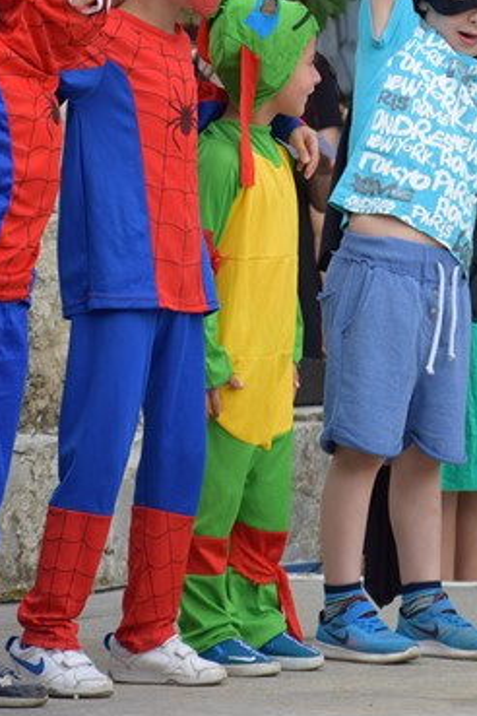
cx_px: 336
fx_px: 5423
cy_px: 175
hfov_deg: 5.0
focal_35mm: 273
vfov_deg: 7.5
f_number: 5.6
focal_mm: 105
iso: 200
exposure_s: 1/200
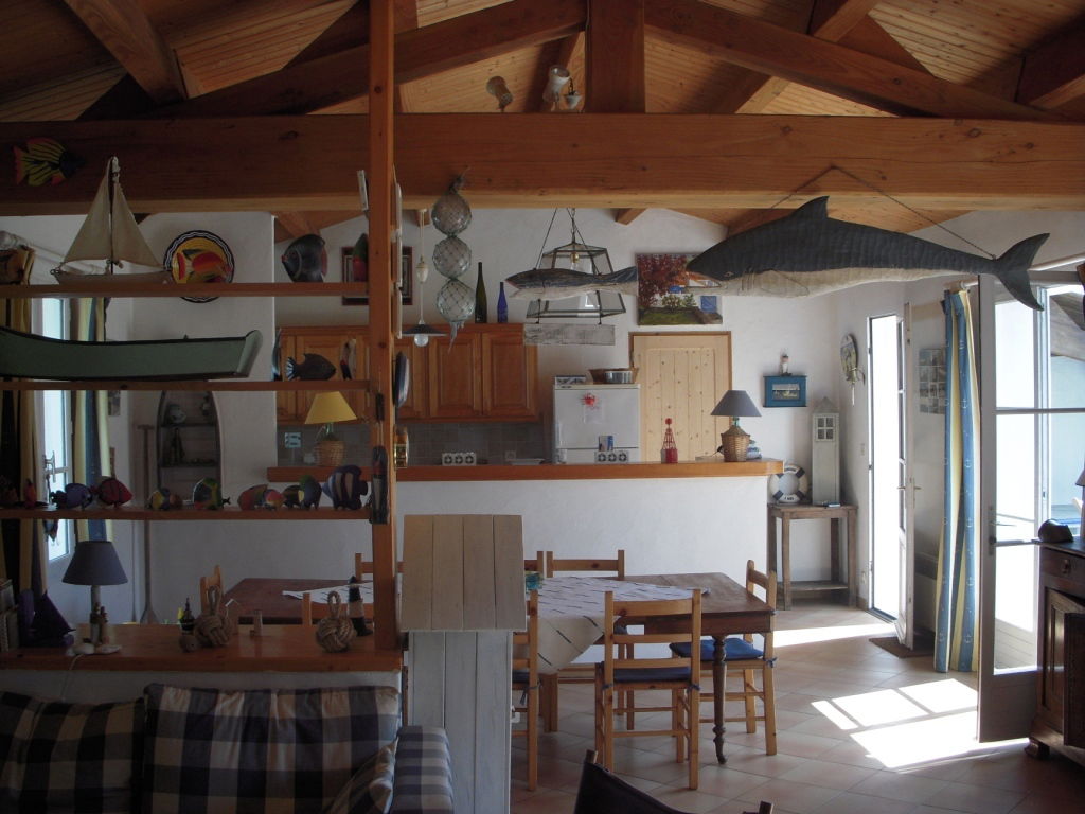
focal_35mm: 38
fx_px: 1191
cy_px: 407
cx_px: 542
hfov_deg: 49.0
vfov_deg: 37.7
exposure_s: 1/125
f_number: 3.3
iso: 125
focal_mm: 6.3
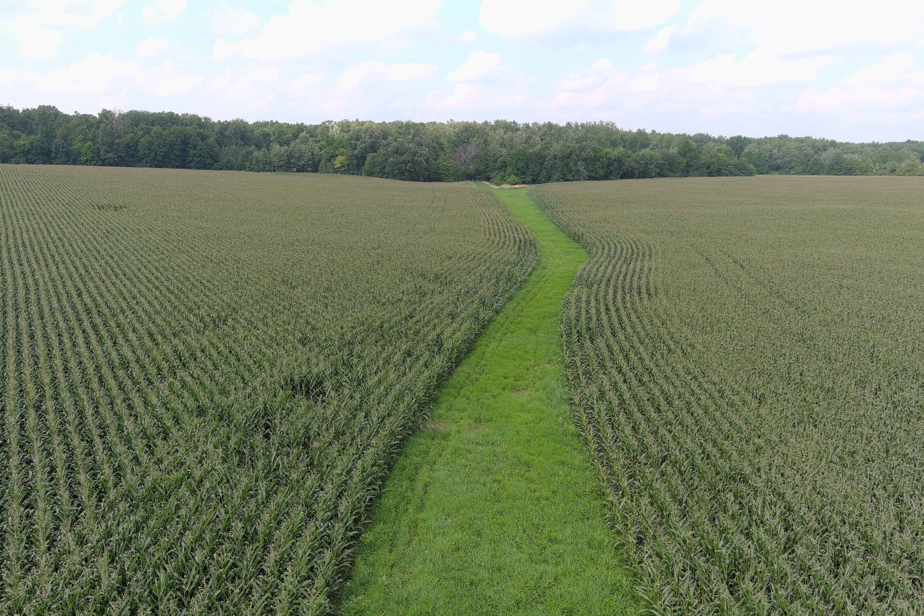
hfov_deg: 61.9
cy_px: 306
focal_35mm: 30
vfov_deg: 43.6
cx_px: 455
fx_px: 770
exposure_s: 1/640
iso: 100
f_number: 2.8
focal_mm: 10.57
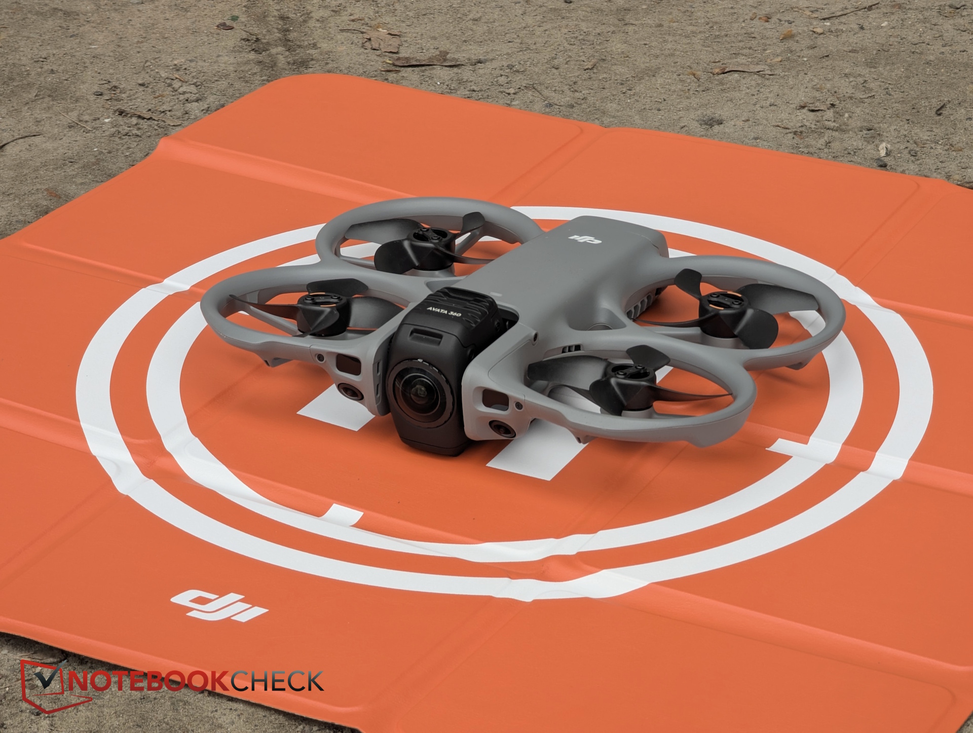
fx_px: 3294
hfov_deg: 16.8
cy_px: 366
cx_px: 486
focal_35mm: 117
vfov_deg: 12.7
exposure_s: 1/23.8
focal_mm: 19
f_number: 3.5
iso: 23
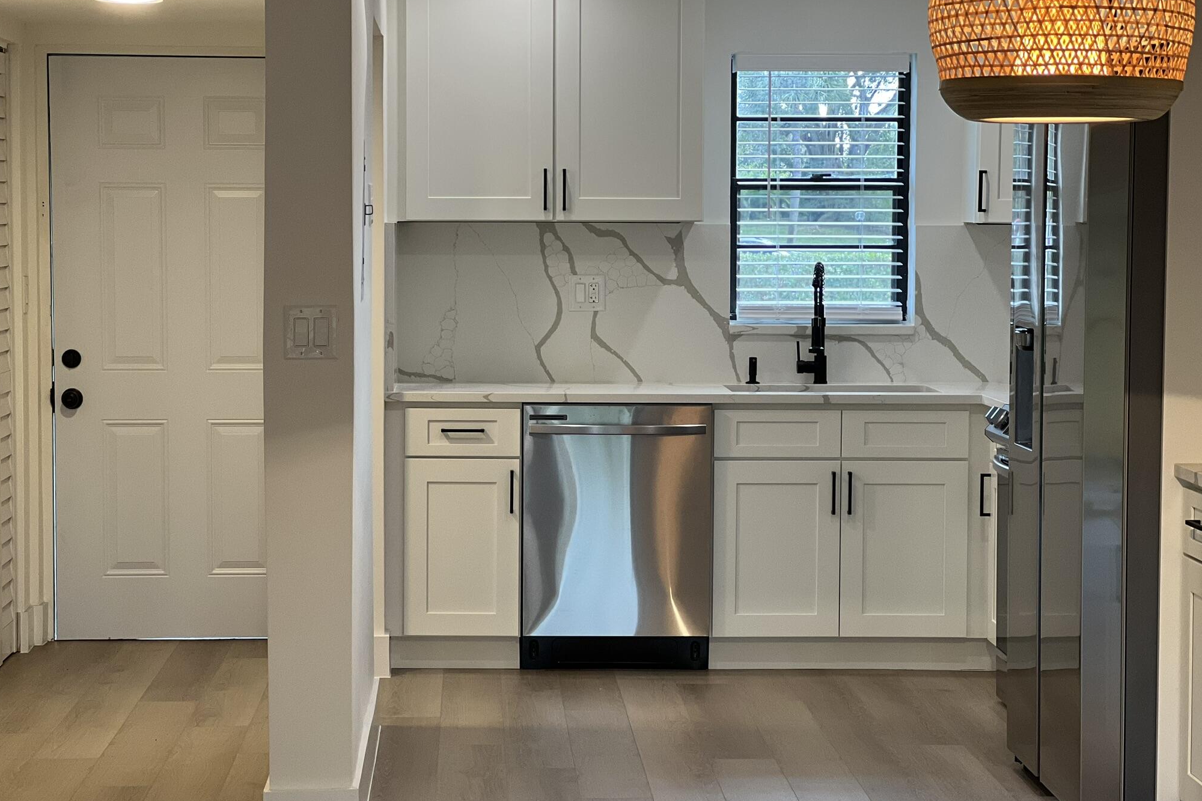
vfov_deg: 16.6
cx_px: 589
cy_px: 433
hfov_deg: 24.8
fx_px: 2737
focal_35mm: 82
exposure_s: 1/120
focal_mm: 9
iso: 250
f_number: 2.8
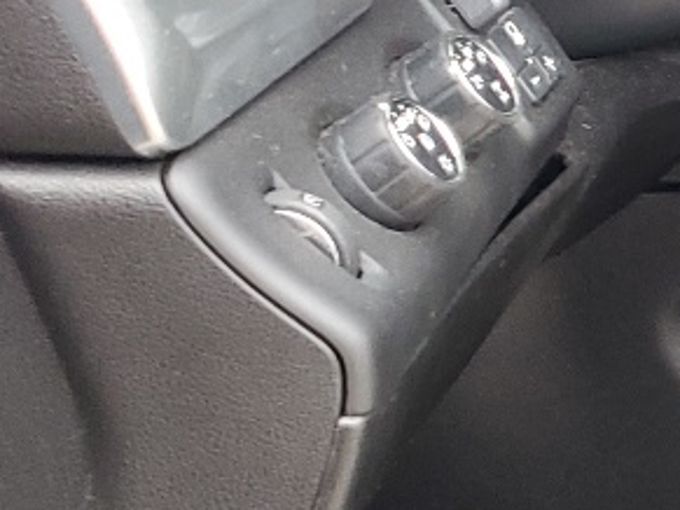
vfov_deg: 10.4
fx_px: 2808
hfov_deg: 11.9
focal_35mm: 143
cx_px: 1463
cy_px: 262
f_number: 1.5
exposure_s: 1/120
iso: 85
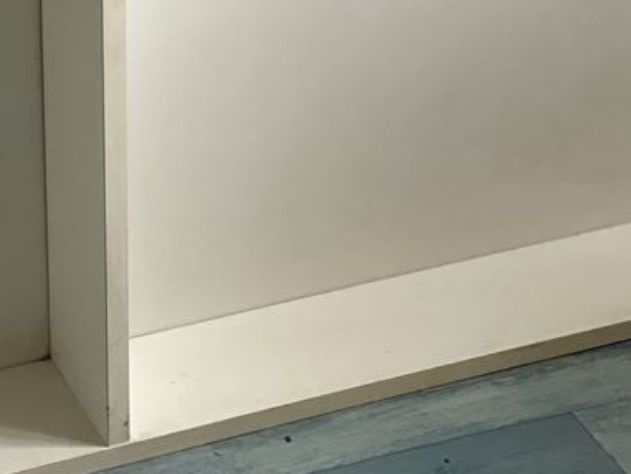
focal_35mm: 136
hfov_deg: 14.3
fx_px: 2481
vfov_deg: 10.8
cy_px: -56
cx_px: 50
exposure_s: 1/82
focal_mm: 6
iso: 250
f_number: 2
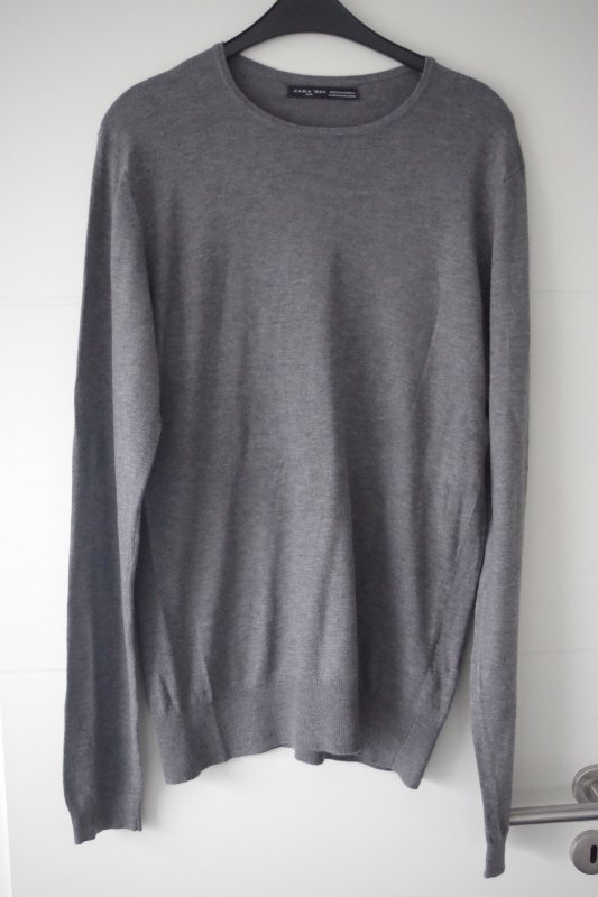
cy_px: 448
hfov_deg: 33.9
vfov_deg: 49.1
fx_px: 981
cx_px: 299
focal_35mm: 39
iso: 3200
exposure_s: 1/60
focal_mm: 26.25
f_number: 4
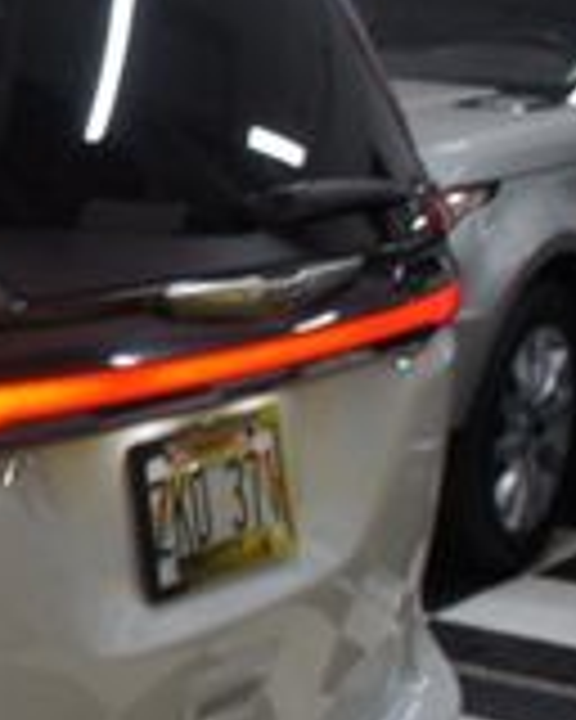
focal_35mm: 101
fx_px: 2152
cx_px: -621
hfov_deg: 13.0
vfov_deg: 18.9
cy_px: 472
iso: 200
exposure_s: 1/30
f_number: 3.5
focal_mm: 18
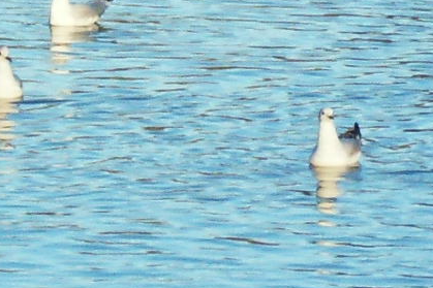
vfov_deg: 1.9
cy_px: -363
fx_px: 8512
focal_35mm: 708
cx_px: -242
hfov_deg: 2.9
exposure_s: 1/180
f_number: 5.6
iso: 80
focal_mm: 19.3
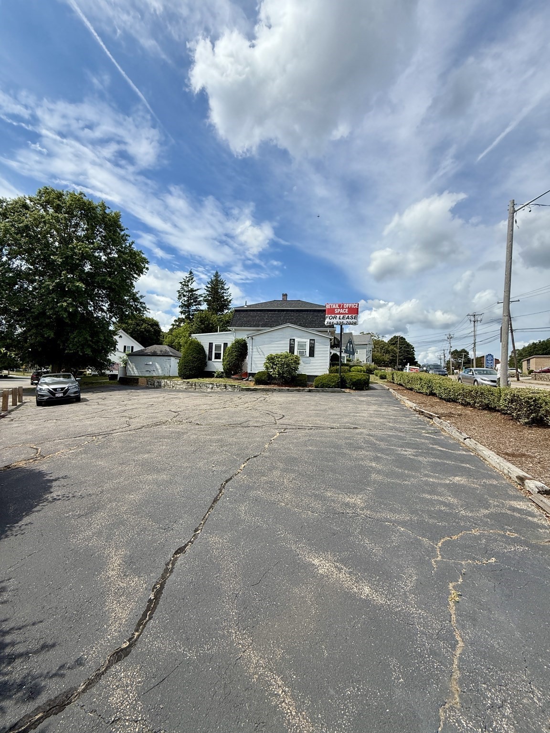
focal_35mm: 14
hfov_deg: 85.7
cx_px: 275
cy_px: 366
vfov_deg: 102.1
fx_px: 297
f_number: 2.2
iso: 50
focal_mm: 2.22
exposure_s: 1/2841
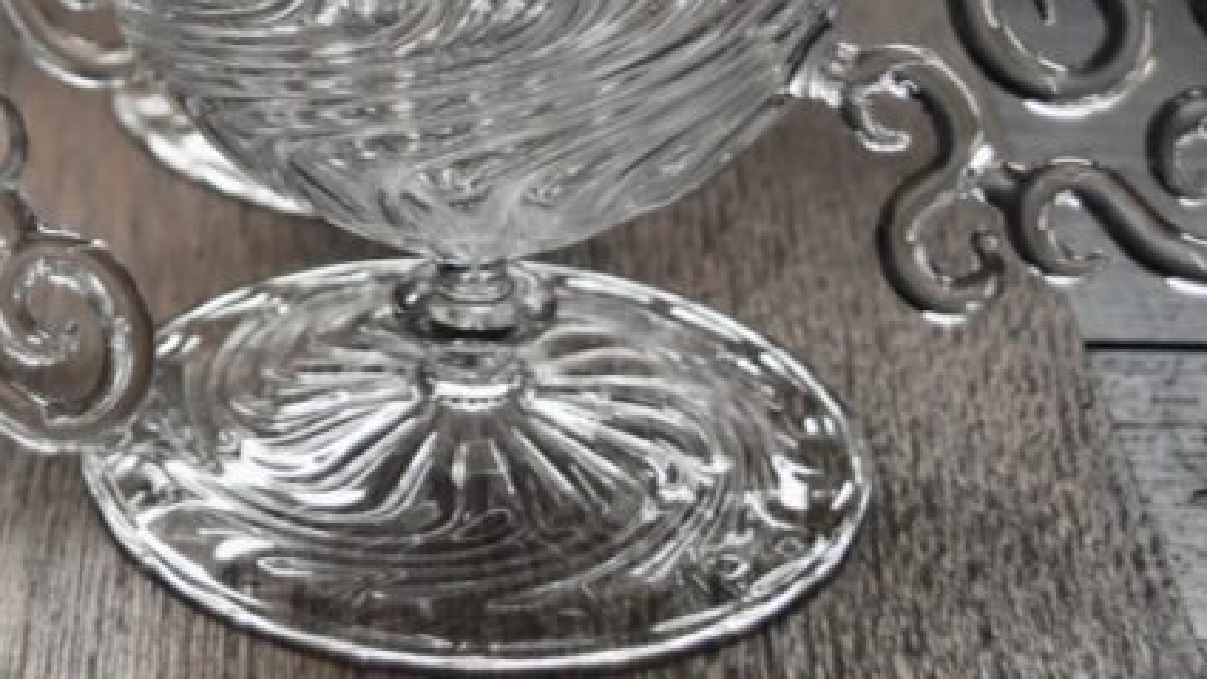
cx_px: -102
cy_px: -141
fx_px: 3753
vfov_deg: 10.2
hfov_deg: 17.7
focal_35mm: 117
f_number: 4.2
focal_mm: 31
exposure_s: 1/60
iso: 900
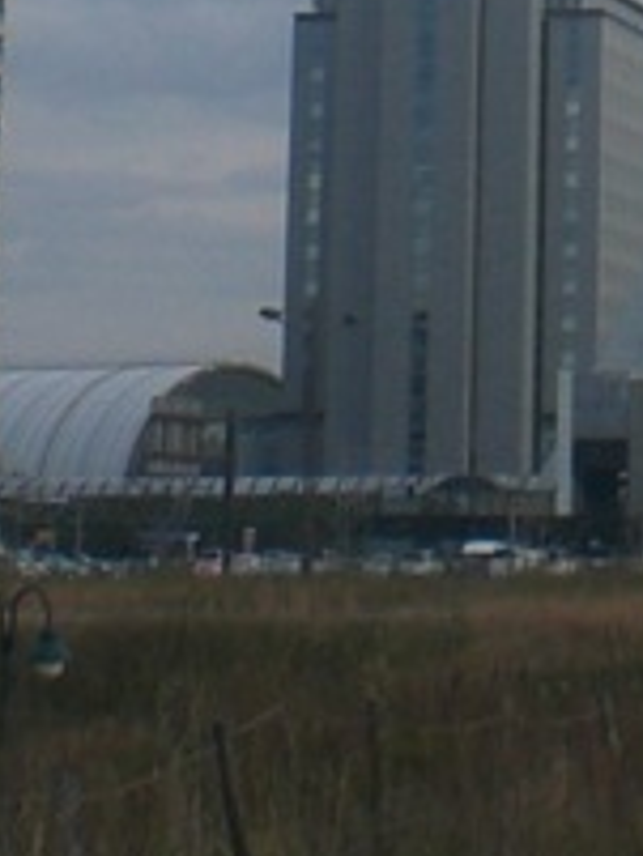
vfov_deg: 9.8
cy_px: -801
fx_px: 4676
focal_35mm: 189
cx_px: 864
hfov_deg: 7.8
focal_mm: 6.3
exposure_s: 1/200
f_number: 4.4
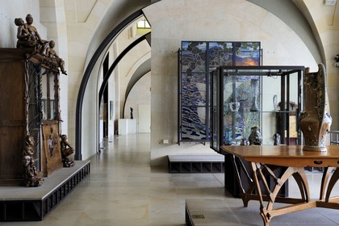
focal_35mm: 36
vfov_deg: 36.9
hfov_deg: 53.1
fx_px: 339
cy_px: 113
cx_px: 170
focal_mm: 36
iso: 800
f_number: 5.6
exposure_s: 1/50
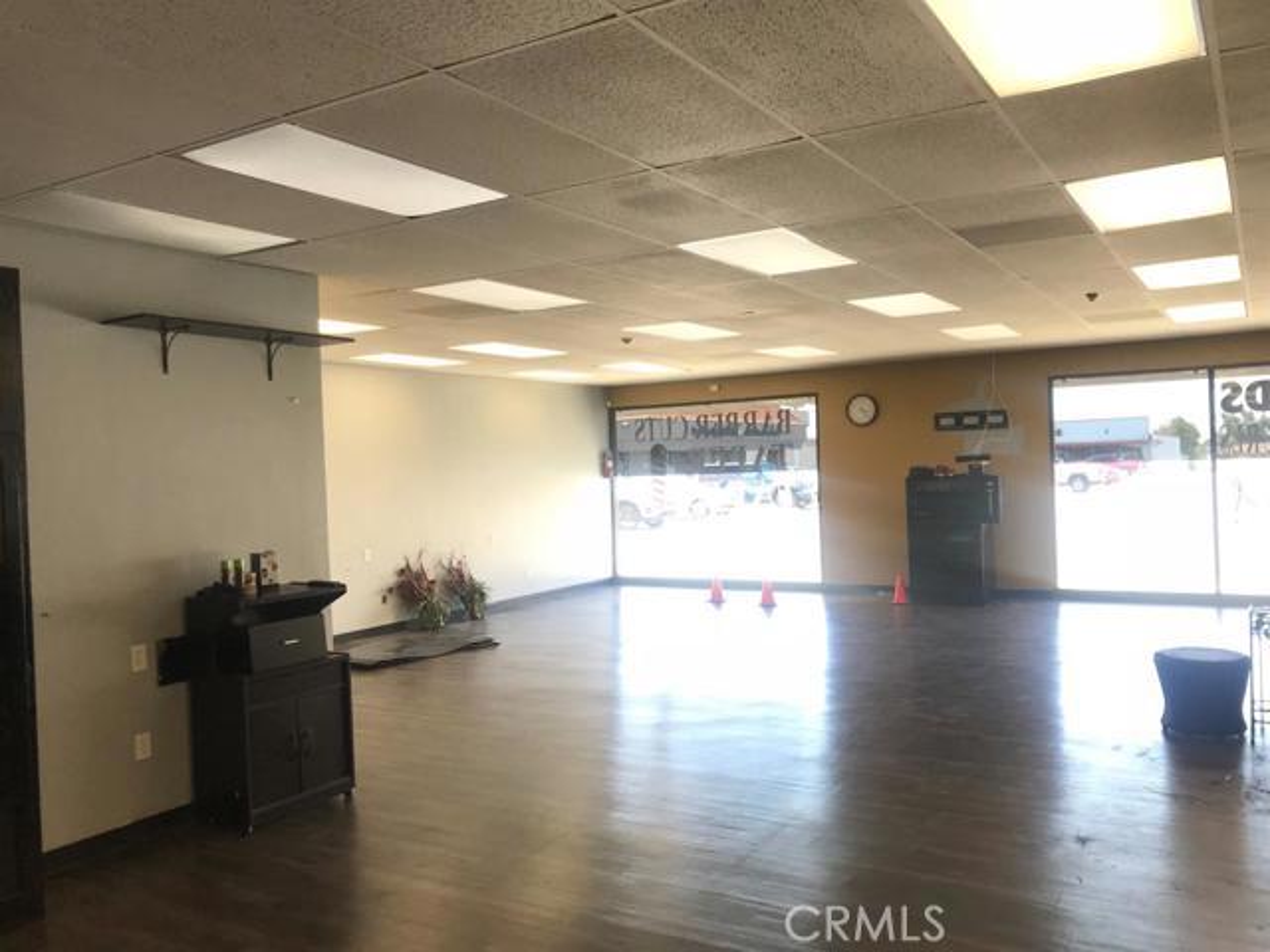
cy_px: 476
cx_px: 635
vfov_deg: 49.7
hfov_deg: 63.4
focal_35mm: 28
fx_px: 1027
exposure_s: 1/120
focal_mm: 3.99
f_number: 1.8
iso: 32
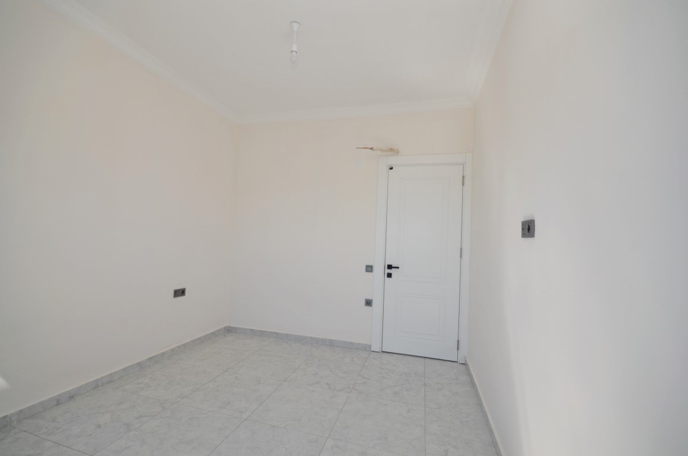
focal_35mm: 15
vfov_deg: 77.1
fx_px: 286
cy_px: 228
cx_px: 344
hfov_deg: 100.5
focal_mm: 10
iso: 100
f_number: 7.1
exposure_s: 1/200
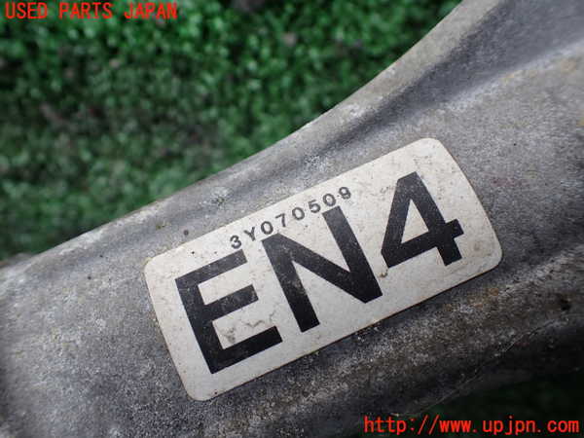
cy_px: 219
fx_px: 506
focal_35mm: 30
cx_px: 292
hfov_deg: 60.0
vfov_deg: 46.8
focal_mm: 5.4
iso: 100
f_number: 2.3
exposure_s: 1/125
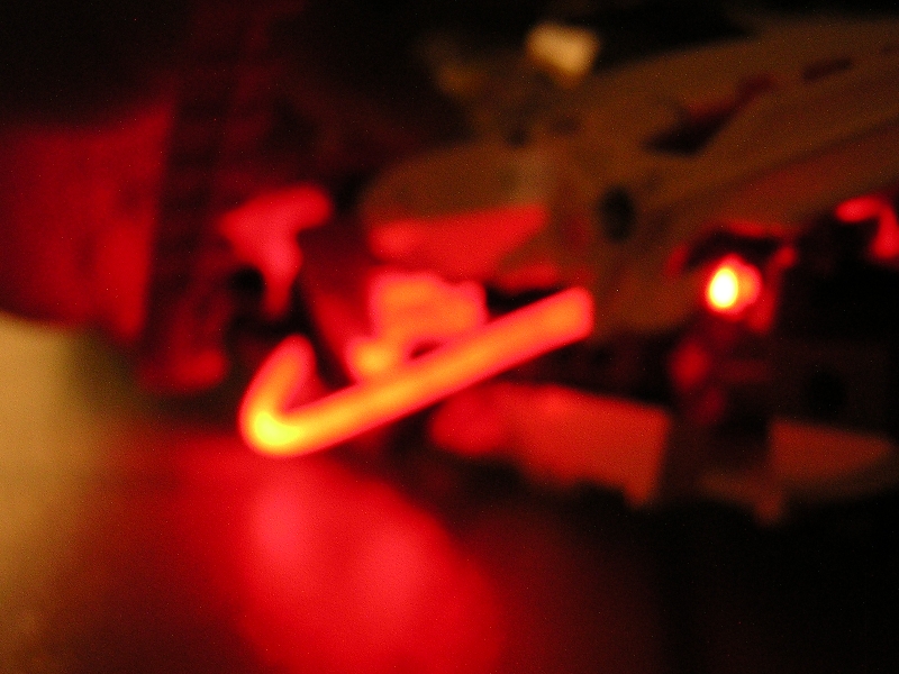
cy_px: 337
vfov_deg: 39.7
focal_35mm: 36
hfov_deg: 51.4
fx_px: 935
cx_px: 450
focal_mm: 4.7
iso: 400
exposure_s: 1/1.5
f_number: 2.6
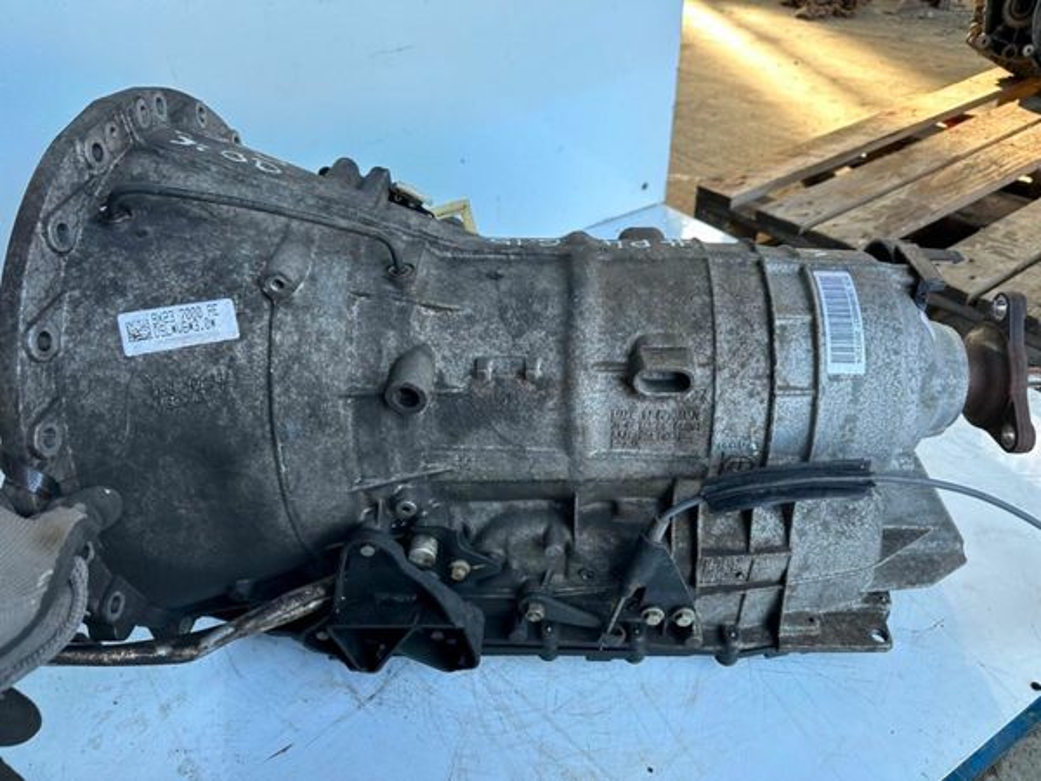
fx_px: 722
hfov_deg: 71.6
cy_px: 390
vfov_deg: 56.8
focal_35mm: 24
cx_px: 520
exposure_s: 1/136
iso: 64
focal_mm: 6.86
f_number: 1.78
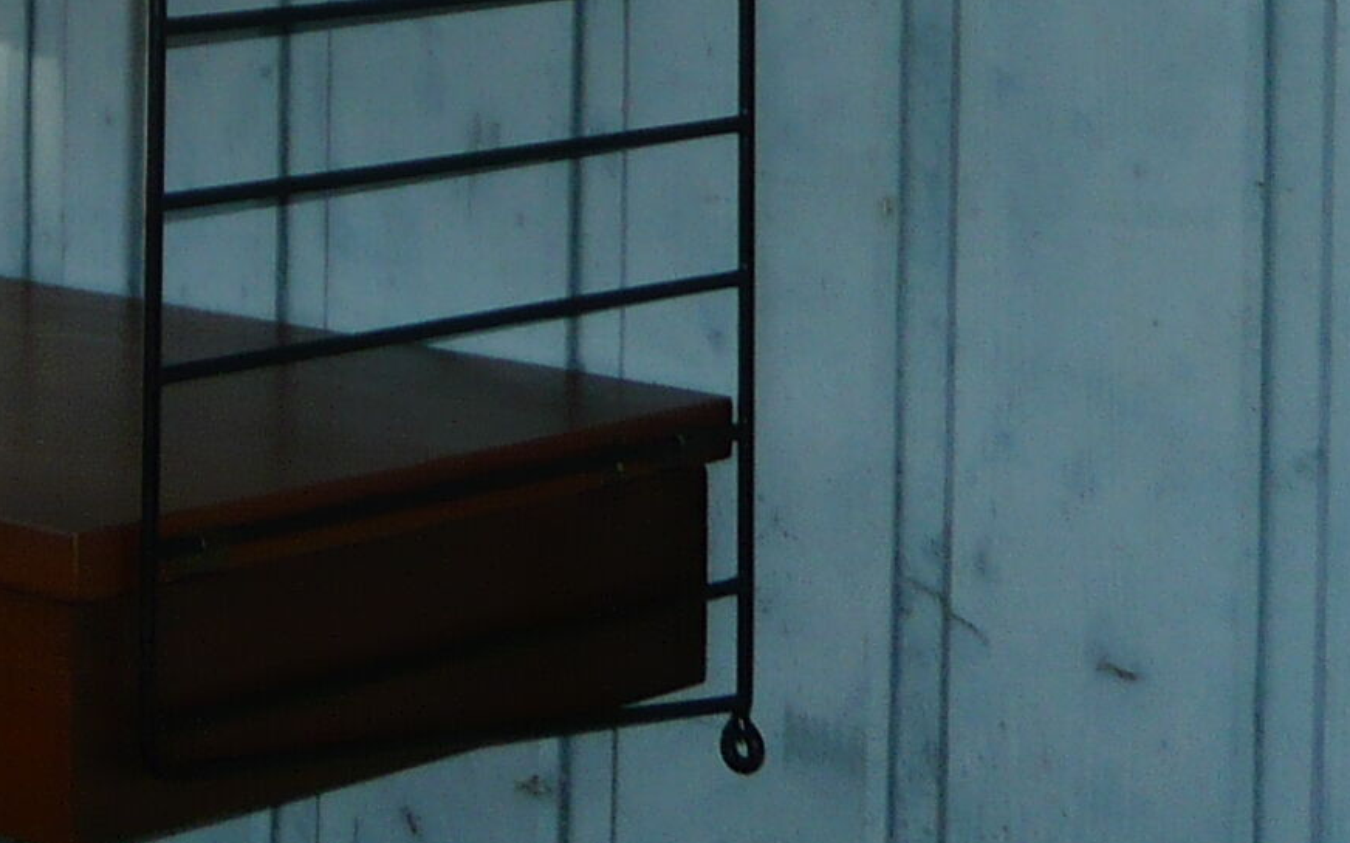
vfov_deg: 9.8
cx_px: -105
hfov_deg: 16.0
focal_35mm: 127
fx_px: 4673
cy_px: -656
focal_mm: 5.5
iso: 100
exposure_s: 1/800
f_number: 3.1
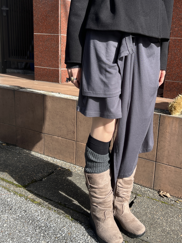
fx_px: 252
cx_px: 119
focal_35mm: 36
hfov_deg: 39.3
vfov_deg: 51.3
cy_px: 118
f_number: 1.5
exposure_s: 1/1361
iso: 50
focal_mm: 5.7
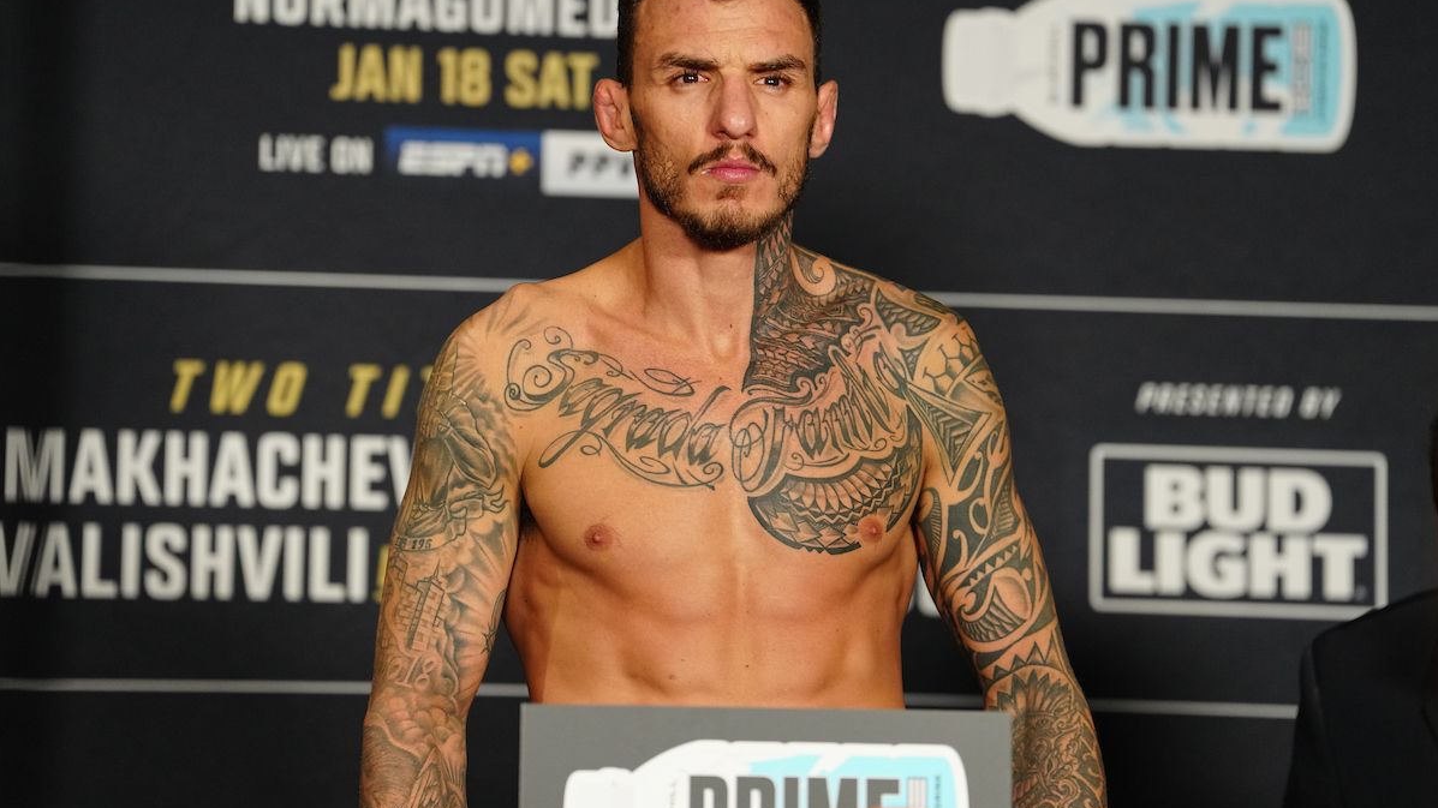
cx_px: 720
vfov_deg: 5.8
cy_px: 353
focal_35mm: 210
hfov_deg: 10.3
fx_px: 8006
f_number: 3.5
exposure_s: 1/400
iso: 2500
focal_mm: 200
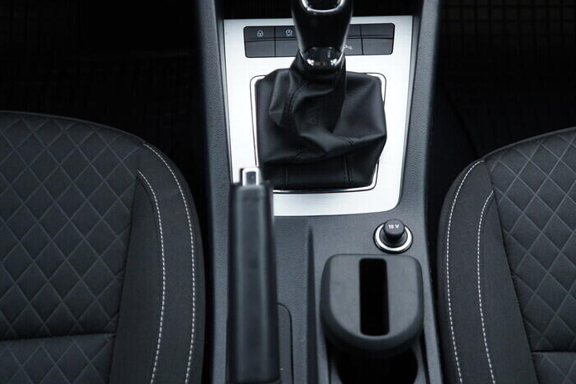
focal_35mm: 53
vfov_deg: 25.4
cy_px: 133
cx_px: 315
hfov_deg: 37.5
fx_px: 848
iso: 160
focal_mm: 24
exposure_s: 1/40
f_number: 2.8
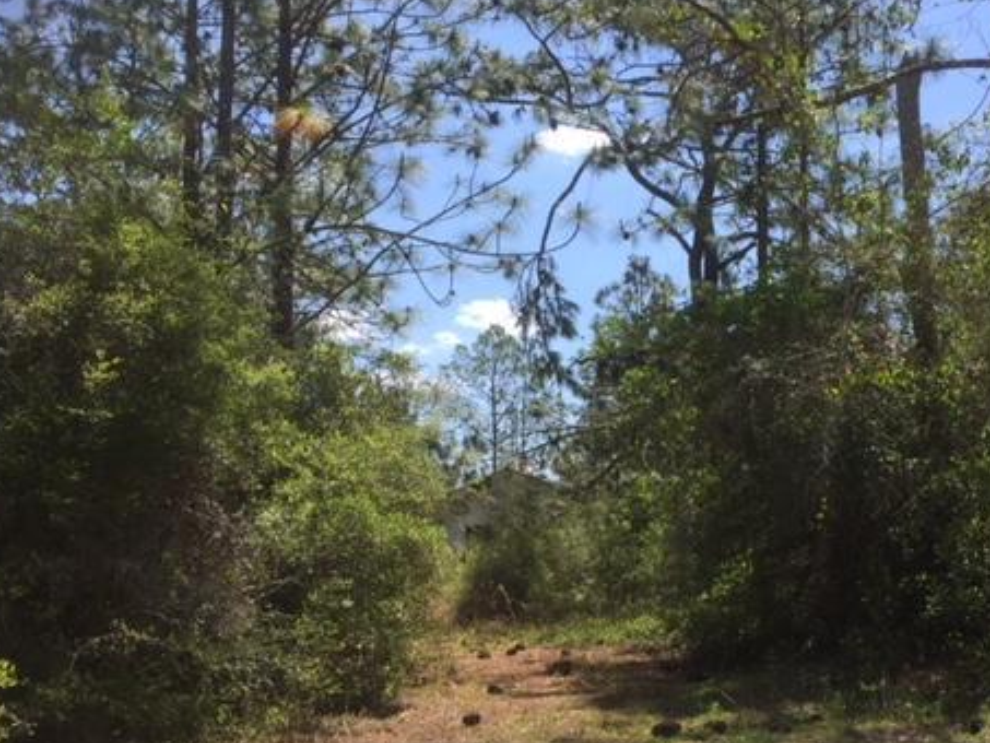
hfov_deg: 45.3
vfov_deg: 34.9
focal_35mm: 41
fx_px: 1173
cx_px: 634
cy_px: 479
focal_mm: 4.15
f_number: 2.2
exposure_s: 1/1412
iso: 32
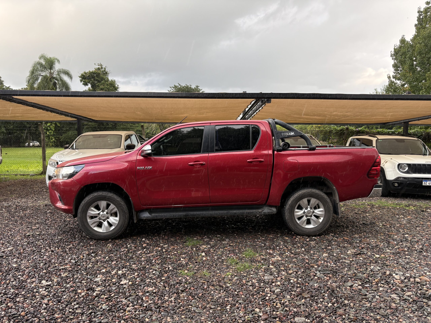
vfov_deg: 53.1
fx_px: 324
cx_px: 216
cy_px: 162
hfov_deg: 67.3
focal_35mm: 26
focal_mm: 5.96
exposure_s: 1/303
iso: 50
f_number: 1.6
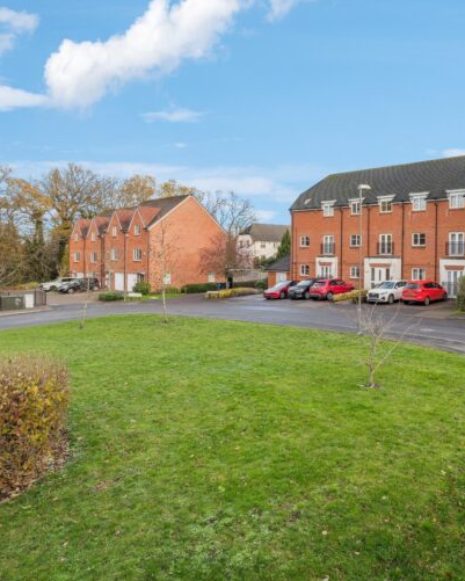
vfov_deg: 72.6
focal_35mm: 23
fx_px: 396
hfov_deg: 58.8
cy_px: 290
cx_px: 328
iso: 320
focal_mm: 16
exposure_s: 1/125
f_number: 8
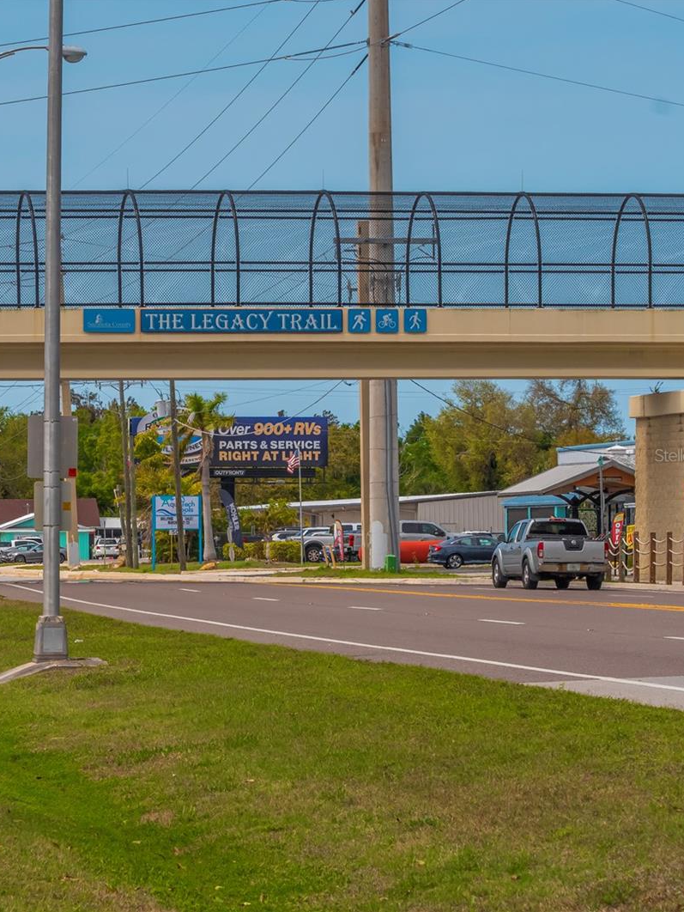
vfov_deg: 13.0
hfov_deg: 9.7
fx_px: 4003
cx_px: 45
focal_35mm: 152
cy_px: 455
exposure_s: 1/1250
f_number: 8
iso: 800
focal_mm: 70
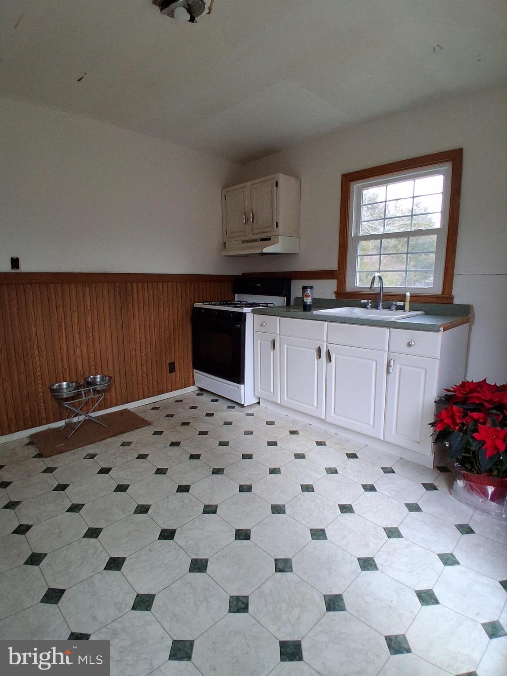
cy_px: 338
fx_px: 332
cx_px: 254
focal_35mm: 17
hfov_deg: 74.8
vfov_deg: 91.0
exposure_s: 1/120
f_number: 2.2
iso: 160
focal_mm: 1.4
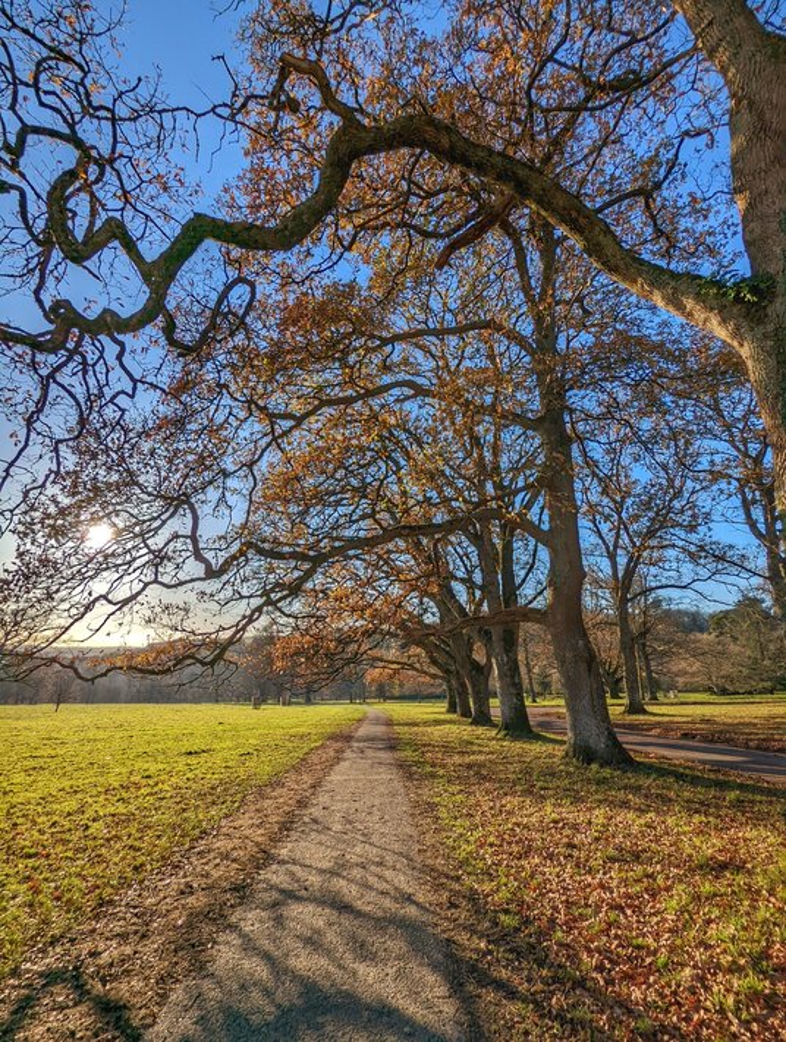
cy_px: 521
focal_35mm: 16
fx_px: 483
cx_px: 393
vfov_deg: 94.4
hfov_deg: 78.3
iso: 49
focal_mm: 2.35
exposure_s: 1/3571
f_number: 2.2
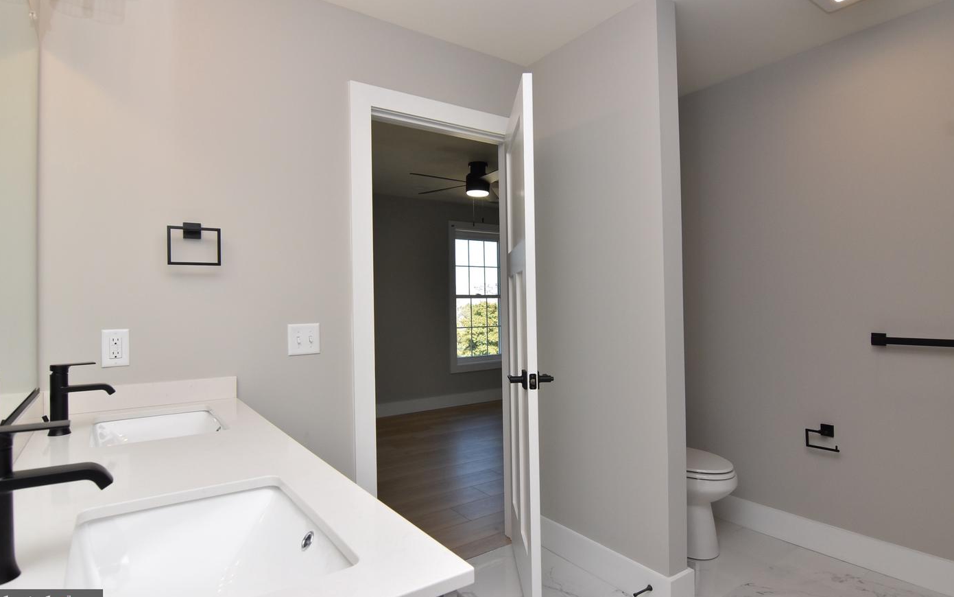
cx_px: 490
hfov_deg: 88.0
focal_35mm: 19
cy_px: 294
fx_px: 494
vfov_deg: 62.2
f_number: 9
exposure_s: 1/200
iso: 800
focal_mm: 12
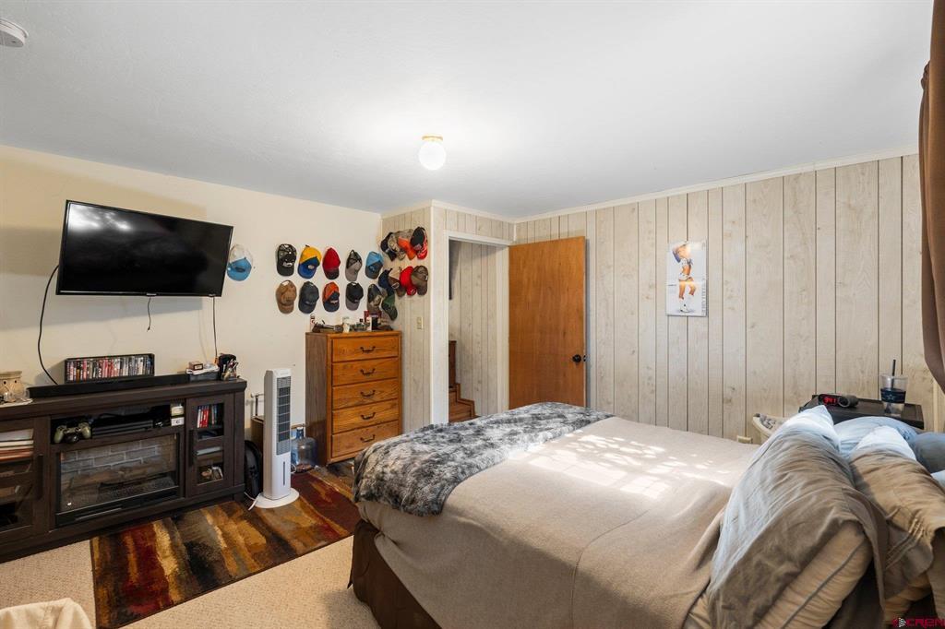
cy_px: 314
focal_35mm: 16
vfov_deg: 73.7
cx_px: 472
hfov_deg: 96.8
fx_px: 420
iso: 400
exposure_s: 1/1.25
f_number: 8
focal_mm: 16
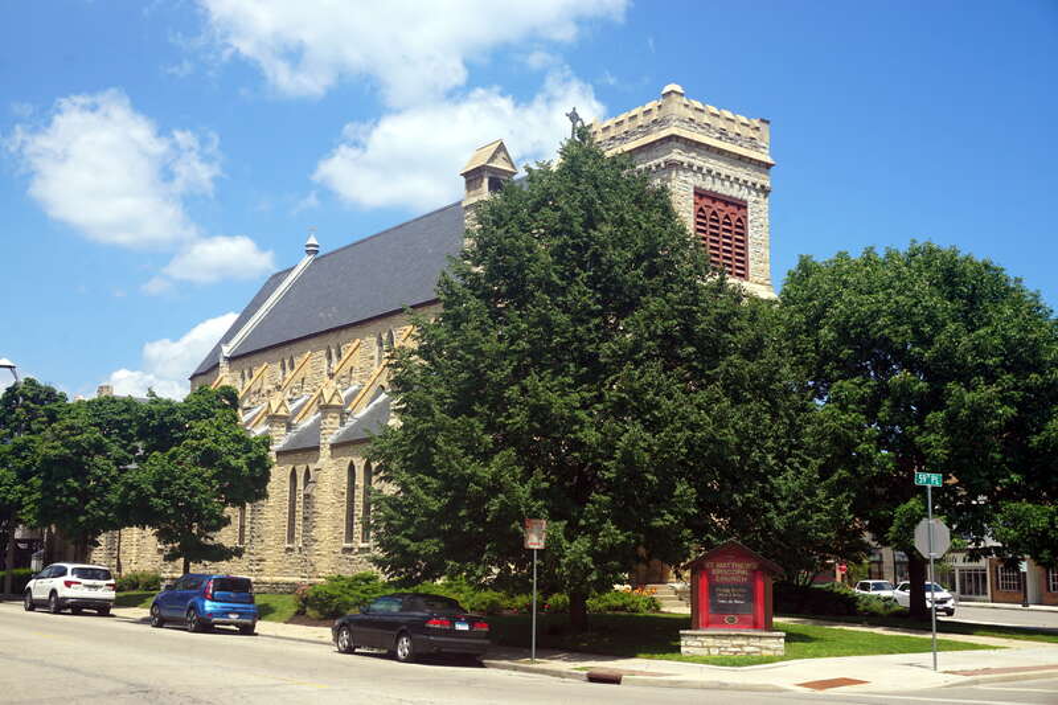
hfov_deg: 46.4
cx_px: 529
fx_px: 1234
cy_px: 352
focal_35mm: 42
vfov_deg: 31.9
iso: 100
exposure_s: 1/160
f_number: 11
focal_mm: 28
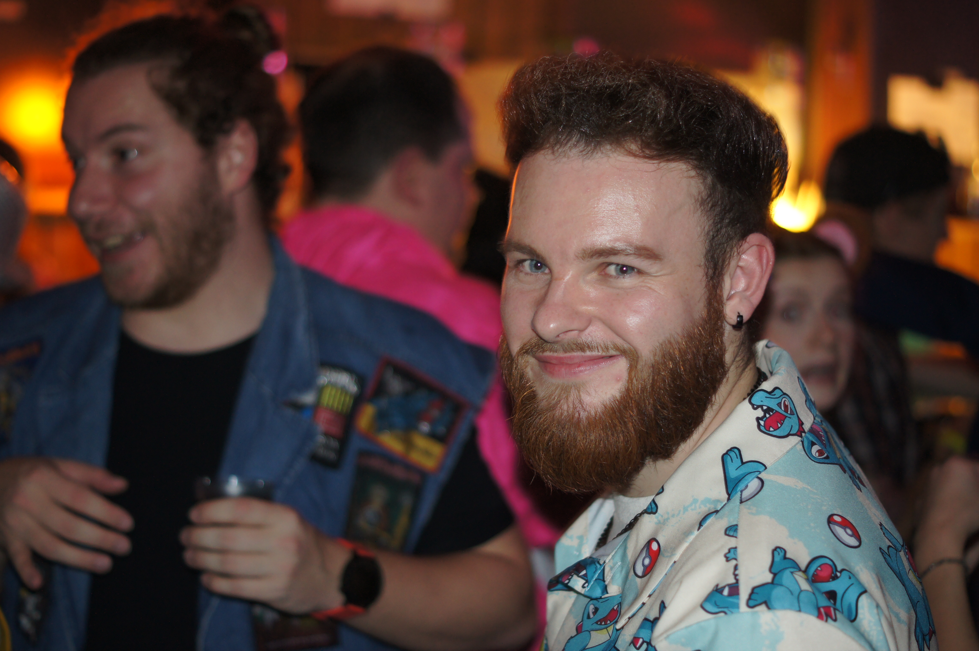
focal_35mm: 75
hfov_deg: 27.0
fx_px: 2038
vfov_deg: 18.2
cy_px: 326
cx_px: 490
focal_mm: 50
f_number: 2
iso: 500
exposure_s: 1/13
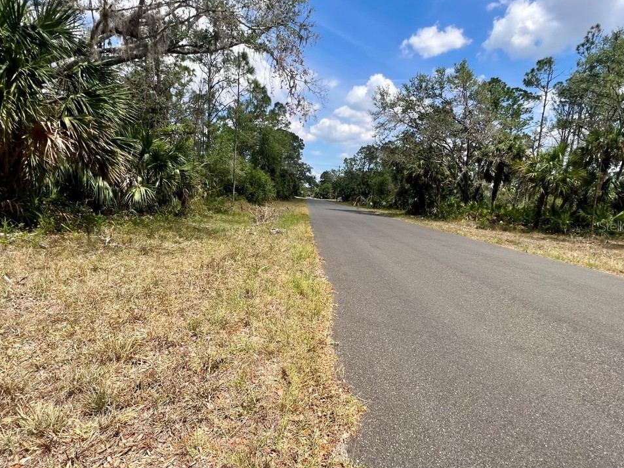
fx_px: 252
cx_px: 325
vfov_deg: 85.6
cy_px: 226
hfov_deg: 102.0
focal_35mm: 14
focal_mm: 1.57
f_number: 1.8
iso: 32
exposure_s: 1/1309
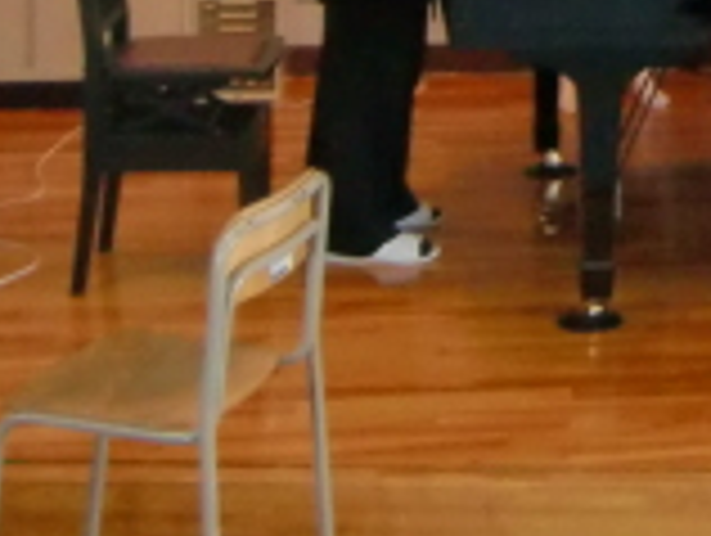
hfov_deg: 19.0
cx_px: 873
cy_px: -306
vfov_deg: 14.1
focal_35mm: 97
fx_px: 1995
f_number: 3.2
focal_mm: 4.3
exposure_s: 1/60
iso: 500
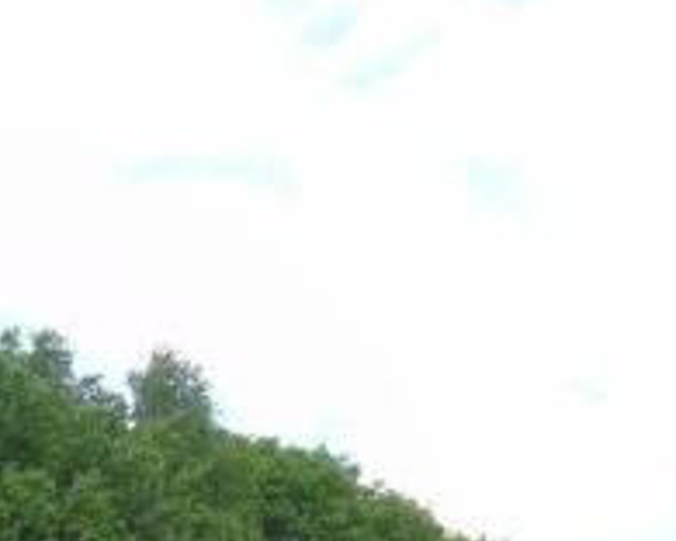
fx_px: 1461
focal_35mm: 73
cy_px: 720
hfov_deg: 23.8
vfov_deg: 19.3
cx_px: -130
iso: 80
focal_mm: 4.4
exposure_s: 1/400
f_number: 3.4
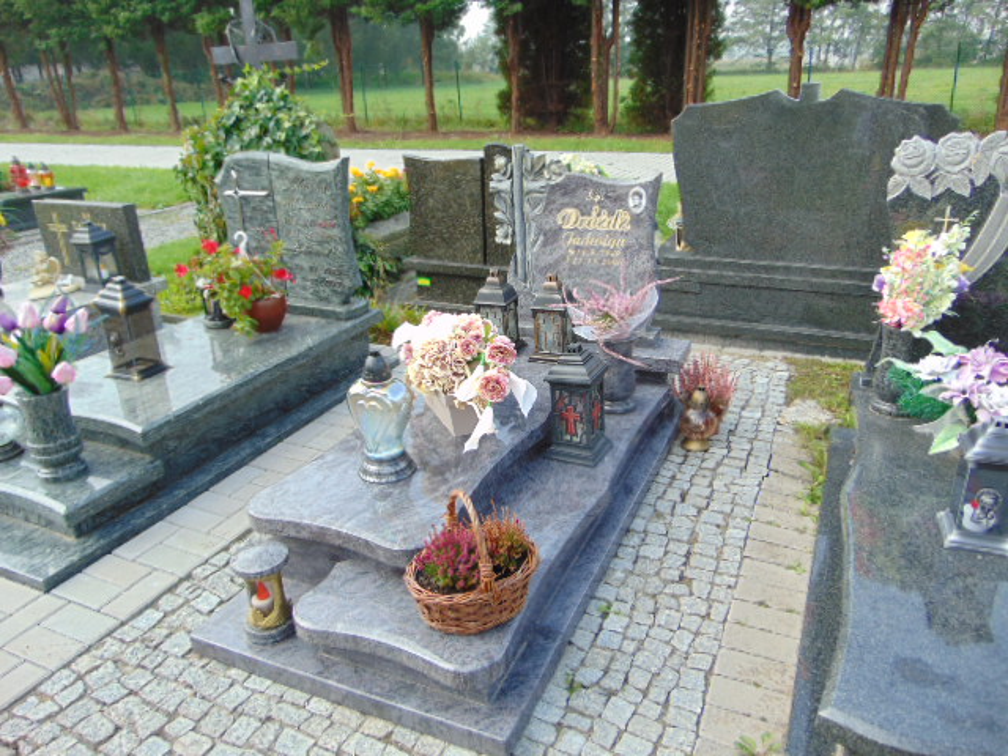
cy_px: 378
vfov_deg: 54.9
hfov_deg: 69.4
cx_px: 504
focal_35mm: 25
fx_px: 728
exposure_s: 1/320
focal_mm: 4.5
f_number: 3
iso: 80
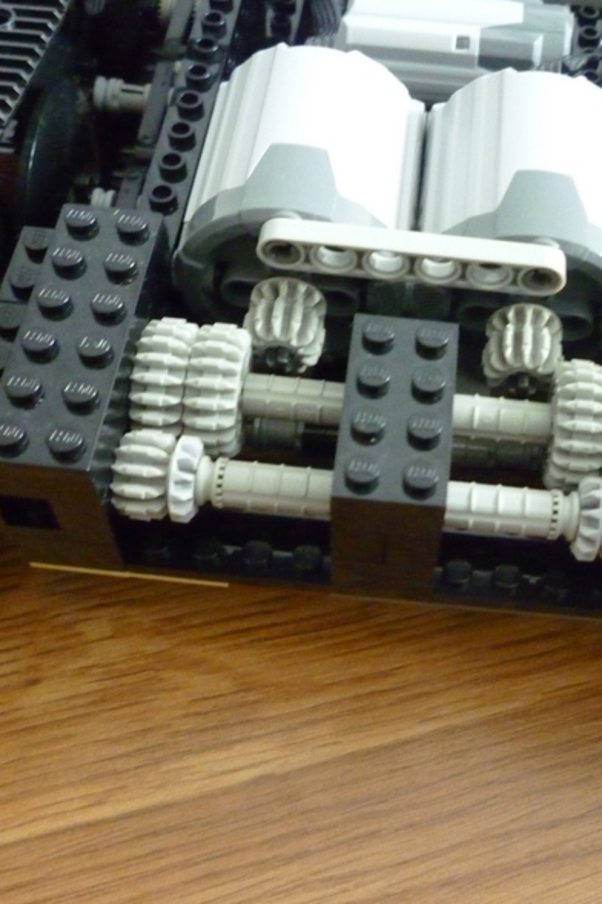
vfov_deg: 47.4
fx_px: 1030
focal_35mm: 41
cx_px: 445
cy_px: 445
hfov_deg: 32.0
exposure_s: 1/15
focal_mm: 5.2
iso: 800
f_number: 3.3
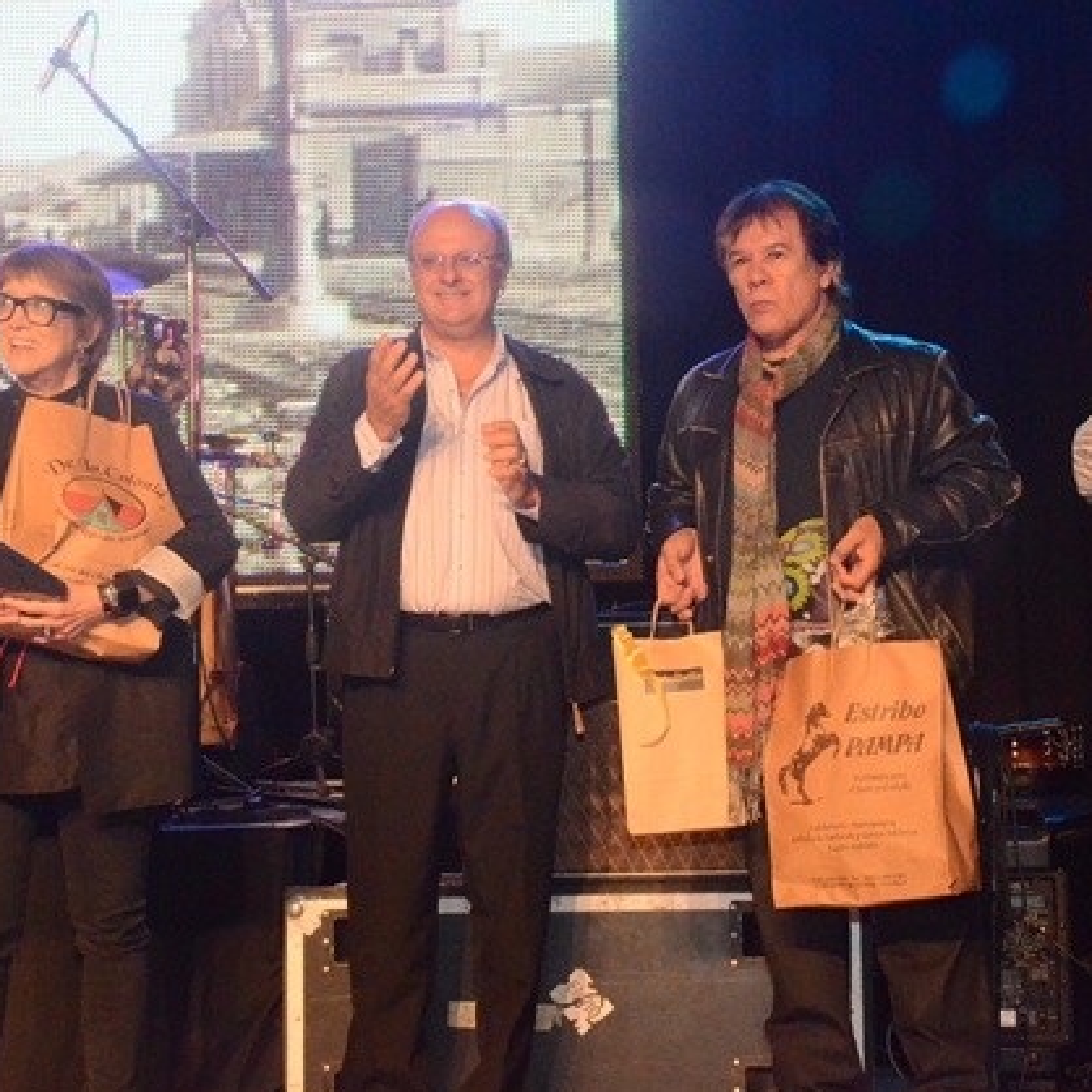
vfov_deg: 22.2
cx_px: 637
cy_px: 551
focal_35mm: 78
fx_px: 2784
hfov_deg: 22.2
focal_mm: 40
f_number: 13
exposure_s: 1/125
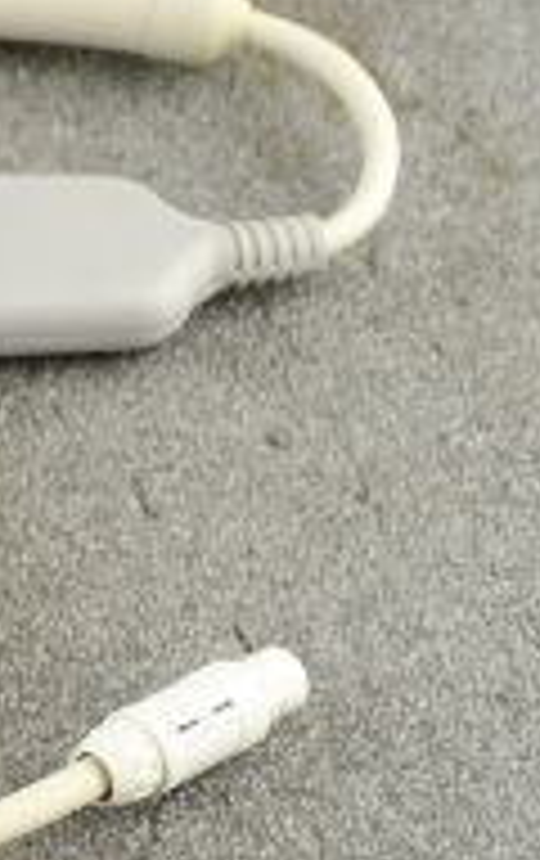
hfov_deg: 7.5
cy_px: 480
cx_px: -688
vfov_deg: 12.6
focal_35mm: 166
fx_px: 3894
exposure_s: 1/100
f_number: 8
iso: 800
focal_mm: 52
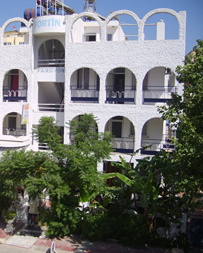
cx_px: 33
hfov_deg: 31.7
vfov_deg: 40.3
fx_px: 345
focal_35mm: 46
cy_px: 126
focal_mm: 5.8
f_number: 7.1
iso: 50
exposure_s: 1/250
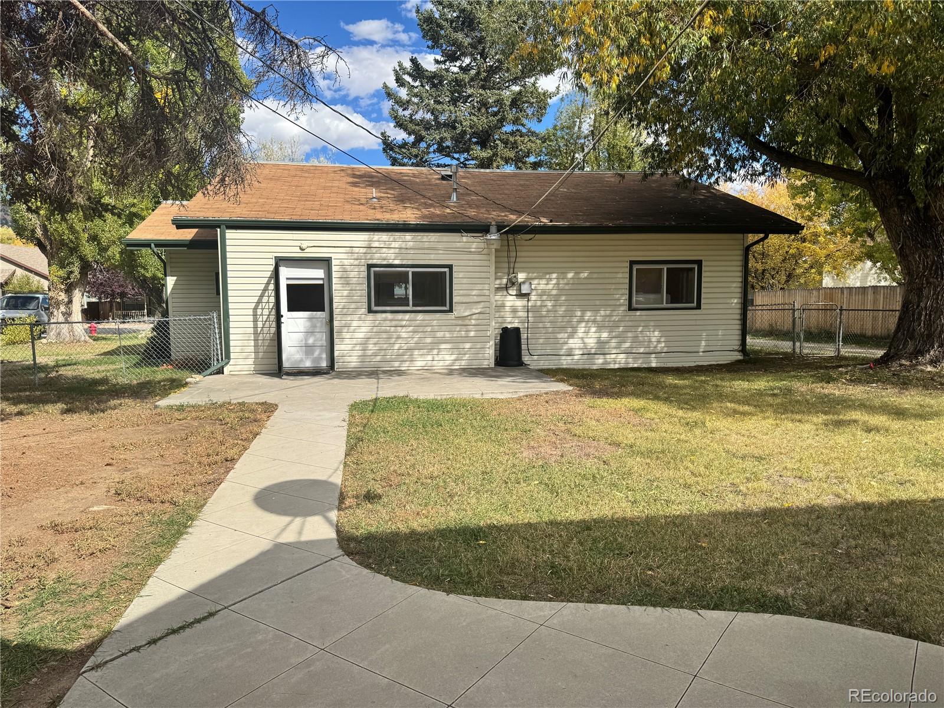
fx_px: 654
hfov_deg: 71.6
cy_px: 354
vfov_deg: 56.8
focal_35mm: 24
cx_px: 472
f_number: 1.78
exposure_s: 1/3413
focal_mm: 6.76
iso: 80
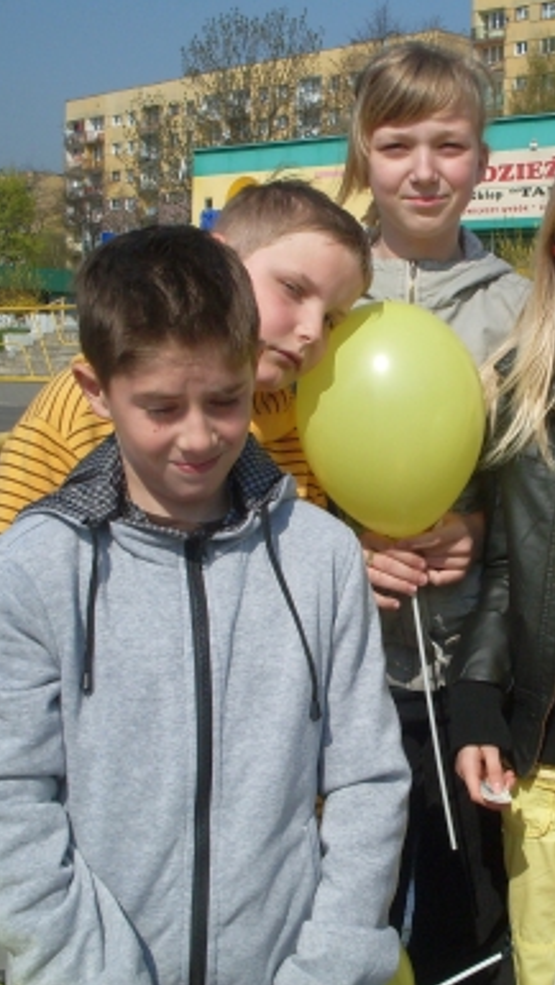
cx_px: 463
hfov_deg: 20.8
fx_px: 1489
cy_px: 486
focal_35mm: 57
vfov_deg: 36.6
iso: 80
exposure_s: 1/350
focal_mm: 6.3
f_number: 8.4
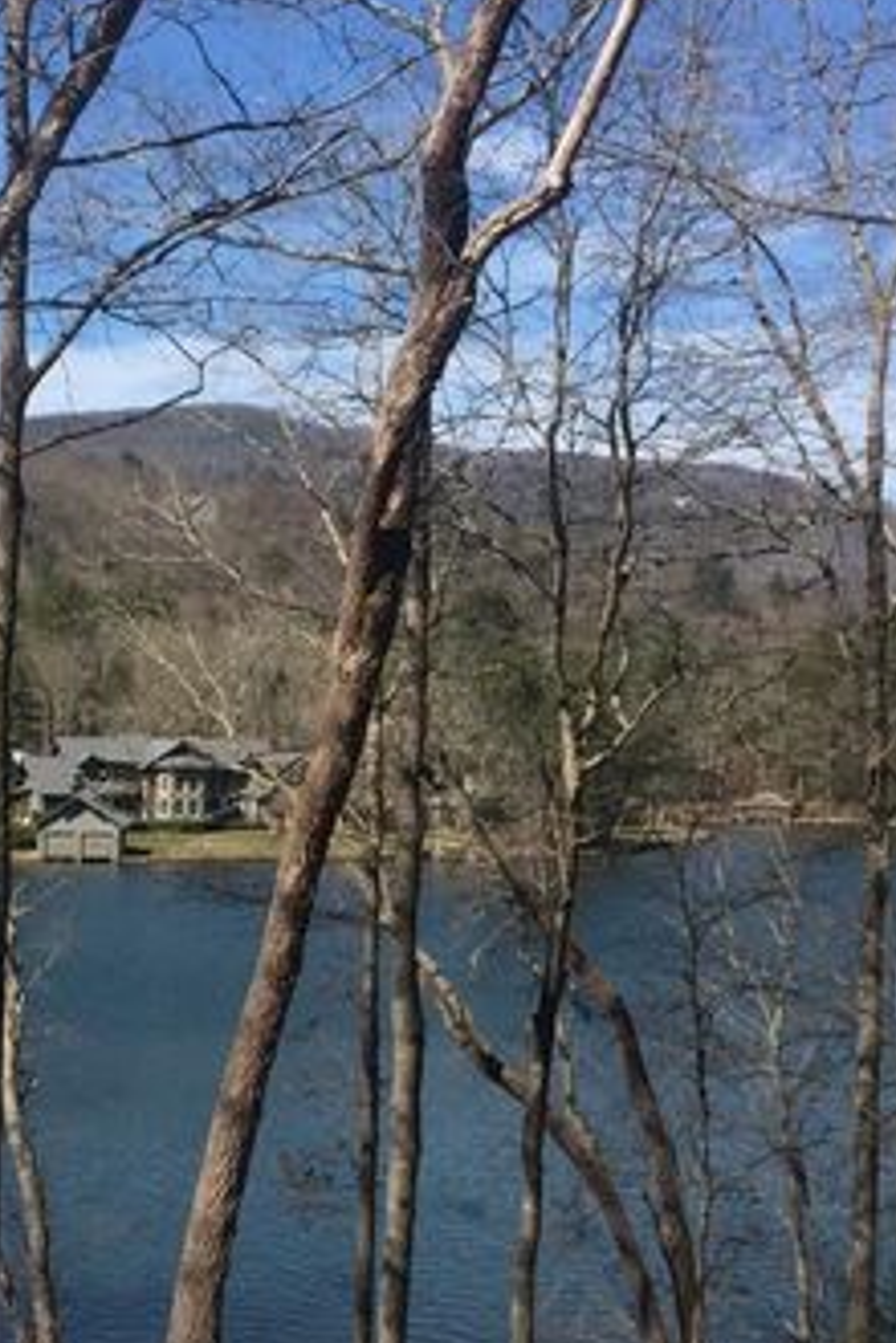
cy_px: 906
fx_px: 2277
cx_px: 318
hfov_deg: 22.2
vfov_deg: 32.6
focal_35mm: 61
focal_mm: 4.15
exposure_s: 1/2415
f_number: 2.2
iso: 32
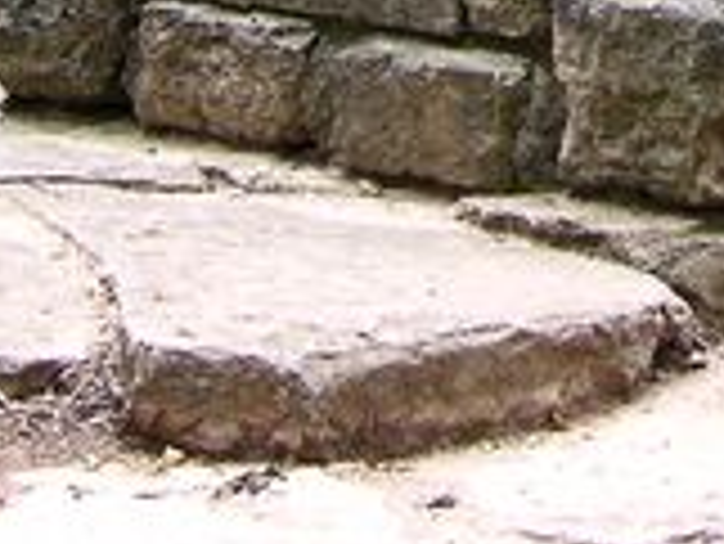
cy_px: -787
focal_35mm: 174
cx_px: 598
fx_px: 3642
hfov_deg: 11.3
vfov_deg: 7.9
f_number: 3.2
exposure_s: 1/22.5
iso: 50
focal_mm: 8.9
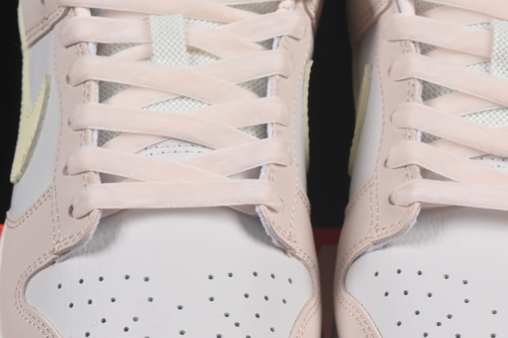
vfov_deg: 6.6
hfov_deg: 9.8
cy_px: 248
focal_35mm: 209
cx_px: 320
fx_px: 2949
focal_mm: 50
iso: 160
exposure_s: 1/80
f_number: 8
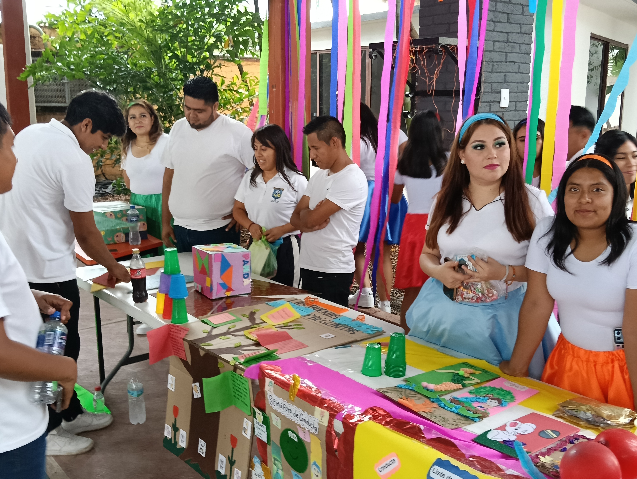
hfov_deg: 51.3
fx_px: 663
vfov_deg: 39.7
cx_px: 318
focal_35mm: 36
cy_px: 240
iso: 160
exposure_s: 1/33.3
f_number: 1.8
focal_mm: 3.98
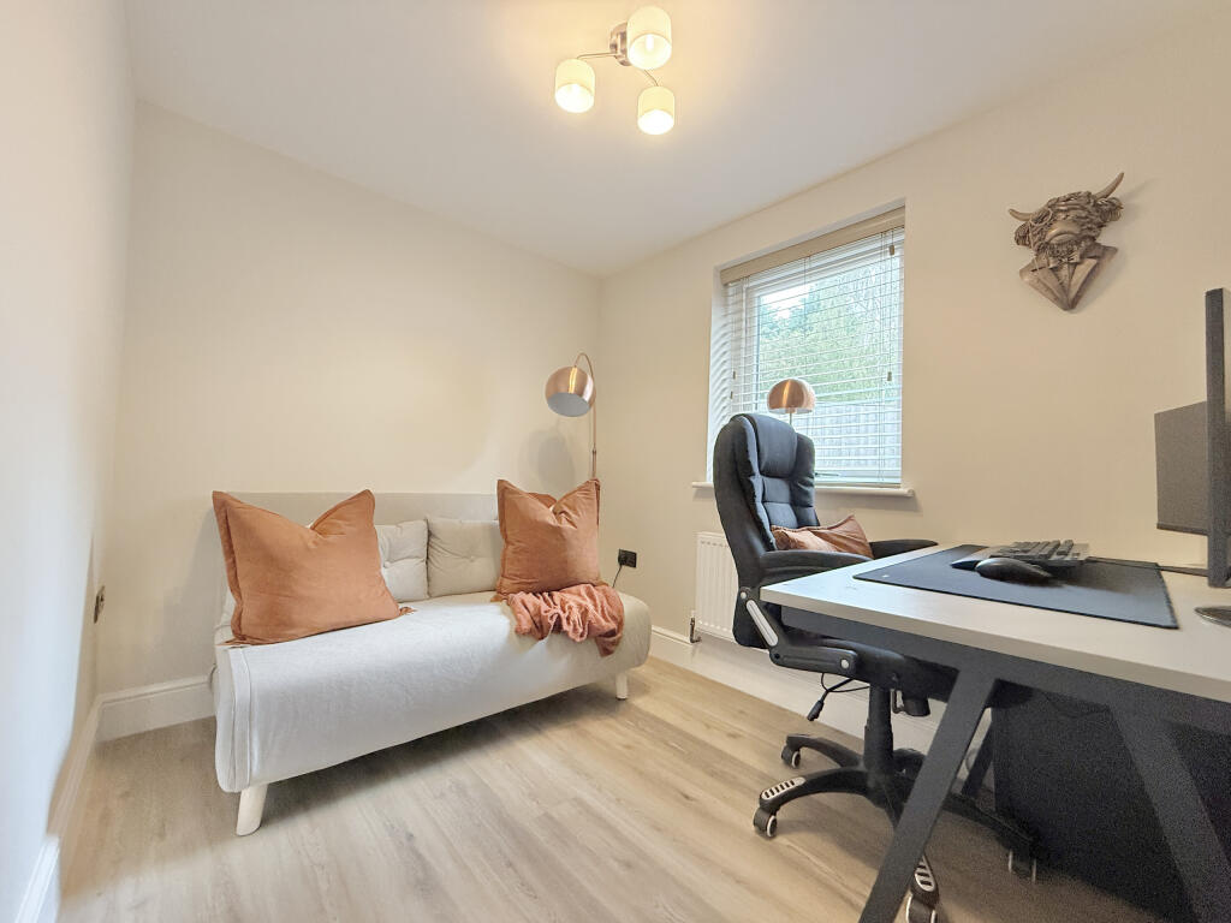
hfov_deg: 102.1
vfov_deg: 85.7
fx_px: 498
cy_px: 462
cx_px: 616
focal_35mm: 14
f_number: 2.2
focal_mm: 2.22
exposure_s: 1/100
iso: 400
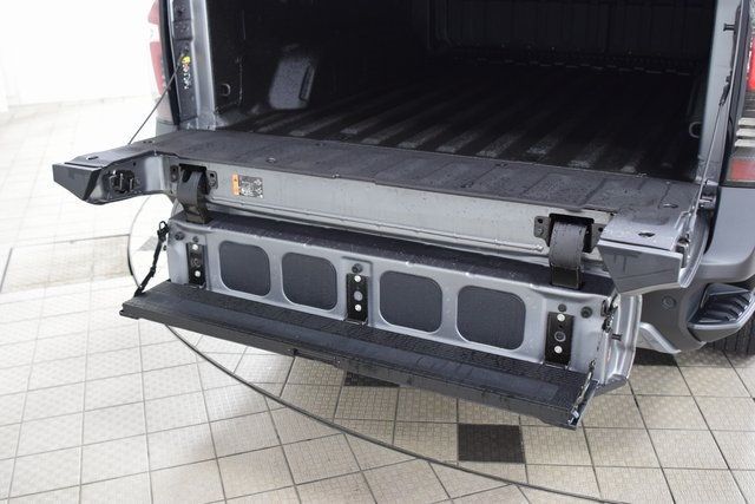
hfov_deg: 53.1
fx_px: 755
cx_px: 378
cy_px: 252
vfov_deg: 36.9
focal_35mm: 36
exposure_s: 1/50
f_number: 2.8
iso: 1600
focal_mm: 24
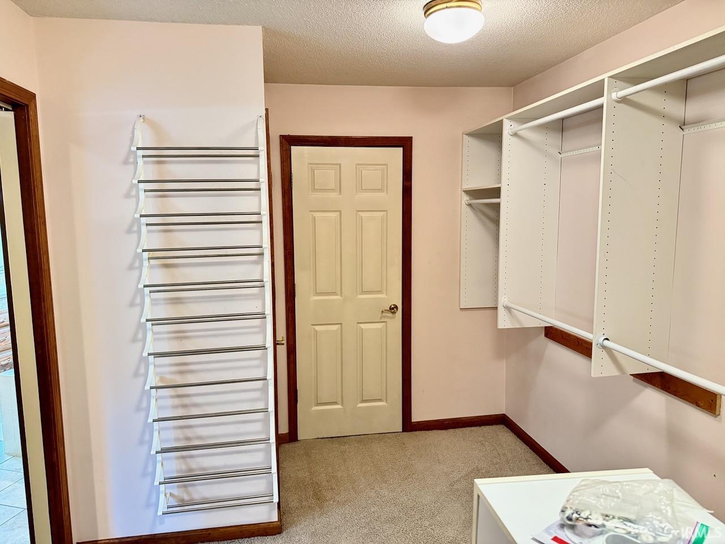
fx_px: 503
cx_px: 362
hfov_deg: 71.6
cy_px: 272
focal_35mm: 24
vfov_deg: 56.8
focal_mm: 6.76
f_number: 1.78
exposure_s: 1/40
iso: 640
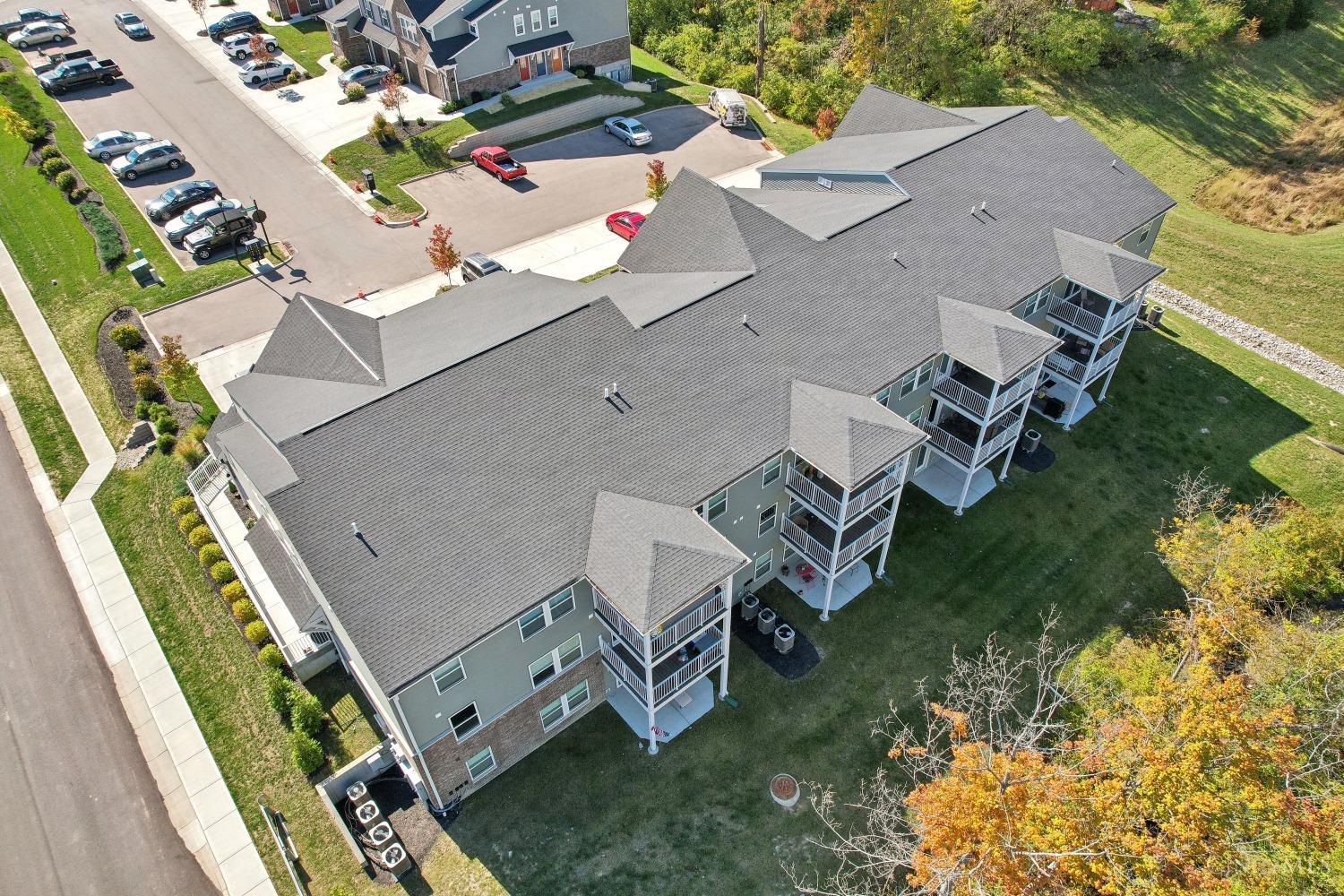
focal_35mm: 22
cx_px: 672
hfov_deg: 78.6
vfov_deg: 57.2
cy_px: 448
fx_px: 821
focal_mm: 8.4
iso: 130
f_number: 2.8
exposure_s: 1/1000
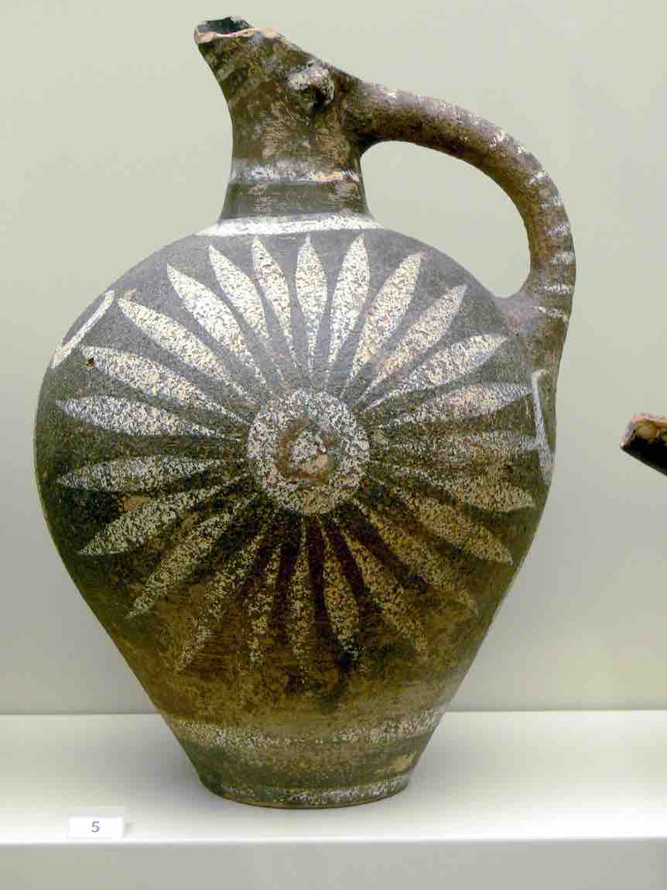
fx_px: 1952
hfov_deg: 19.4
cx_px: 347
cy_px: 432
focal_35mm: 76
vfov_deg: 25.7
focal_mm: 11.8
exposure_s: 1/30
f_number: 3.2
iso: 80
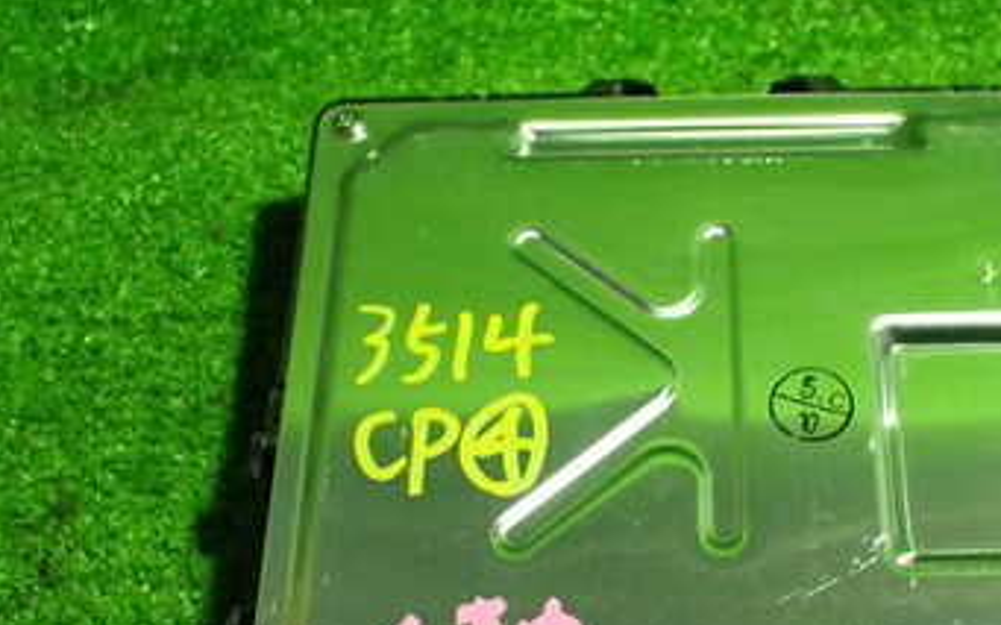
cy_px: 411
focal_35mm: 56
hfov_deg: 35.6
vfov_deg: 23.0
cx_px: 731
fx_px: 1527
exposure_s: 1/80
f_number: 2.3
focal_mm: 5.4
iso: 800
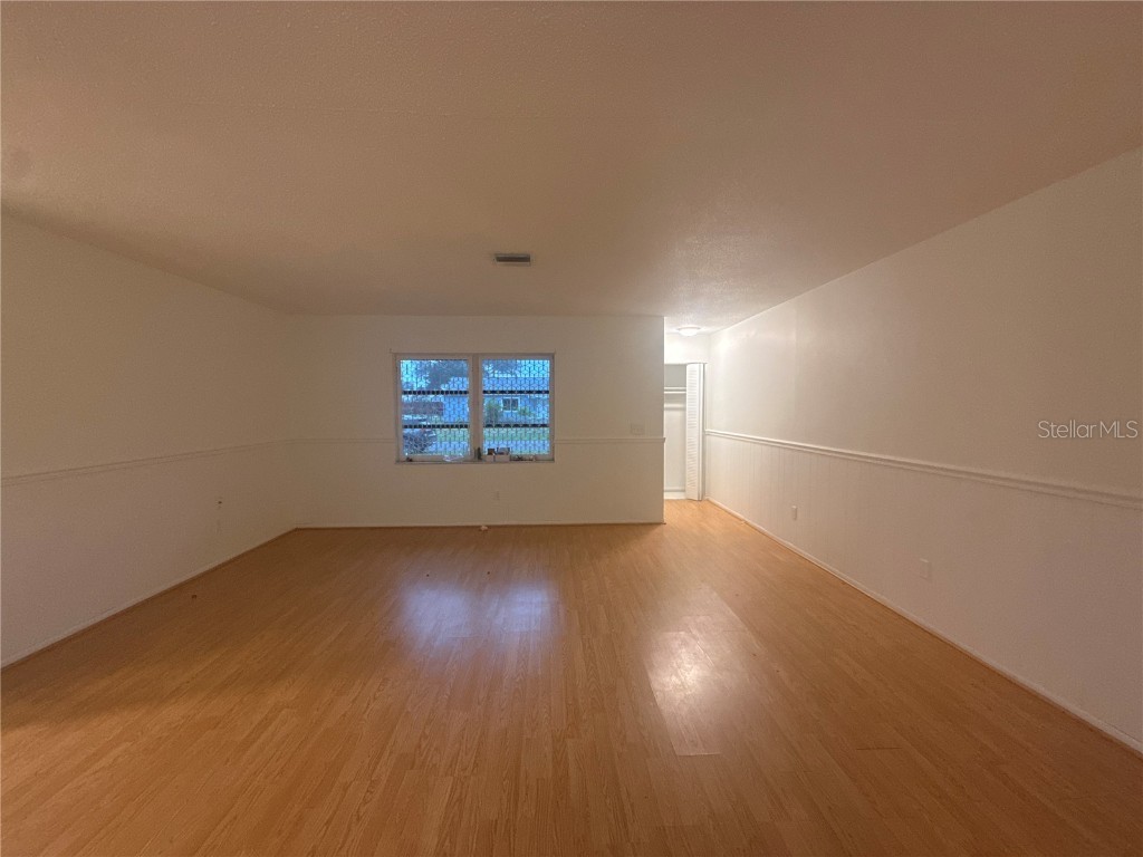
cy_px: 428
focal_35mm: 14
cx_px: 572
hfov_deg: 102.1
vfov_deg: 85.7
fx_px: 462
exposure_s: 1/60
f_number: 2.2
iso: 400
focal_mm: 2.22
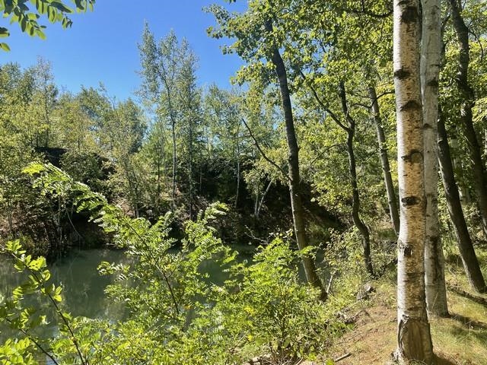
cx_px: 244
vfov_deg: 54.9
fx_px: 352
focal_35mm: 25
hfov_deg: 69.4
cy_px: 182
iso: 32
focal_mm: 5.1
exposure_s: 1/1387
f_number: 1.6
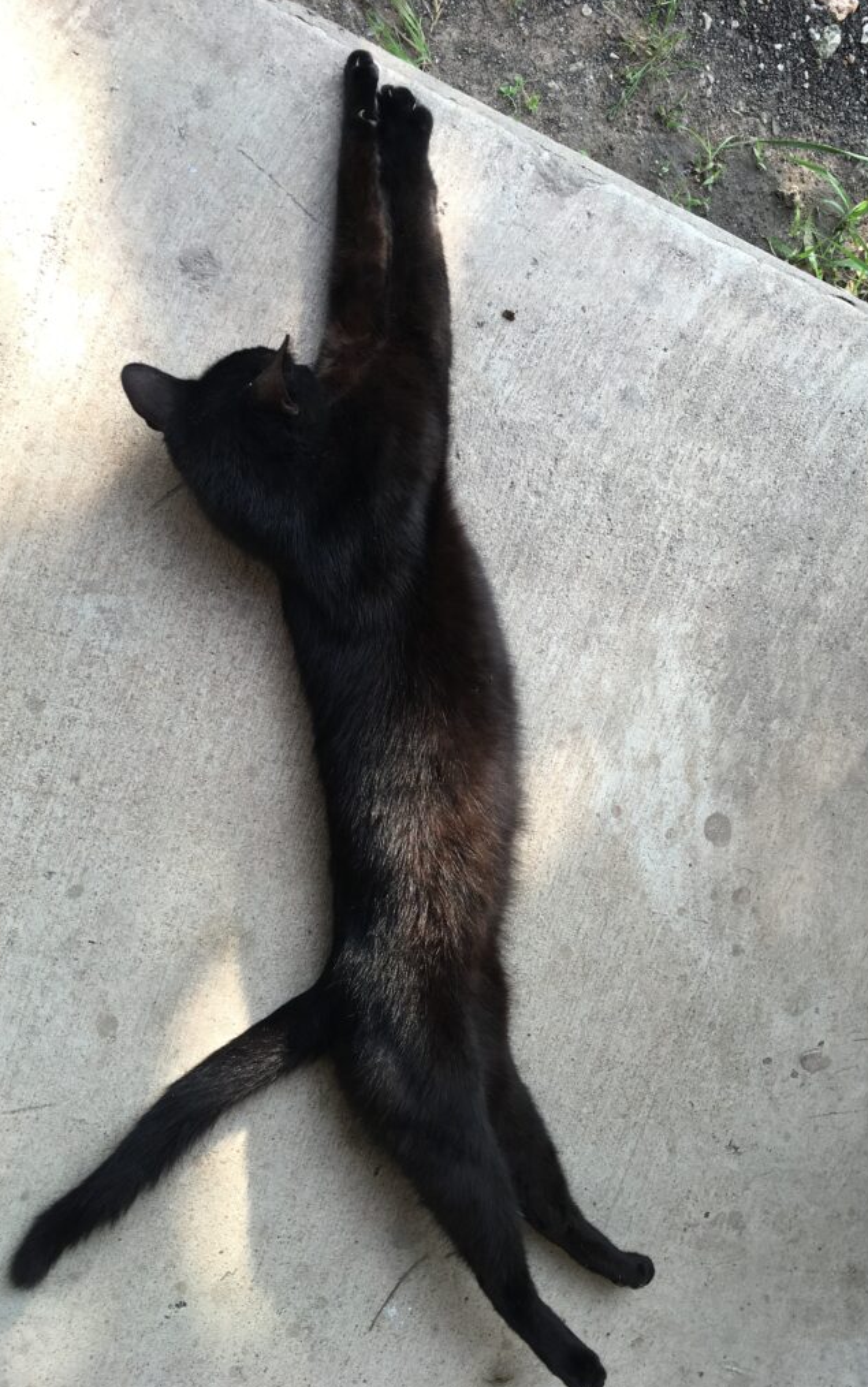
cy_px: 696
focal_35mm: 31
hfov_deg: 40.6
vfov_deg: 61.2
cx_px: 472
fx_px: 1172
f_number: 2.2
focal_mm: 4.15
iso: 25
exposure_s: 1/121
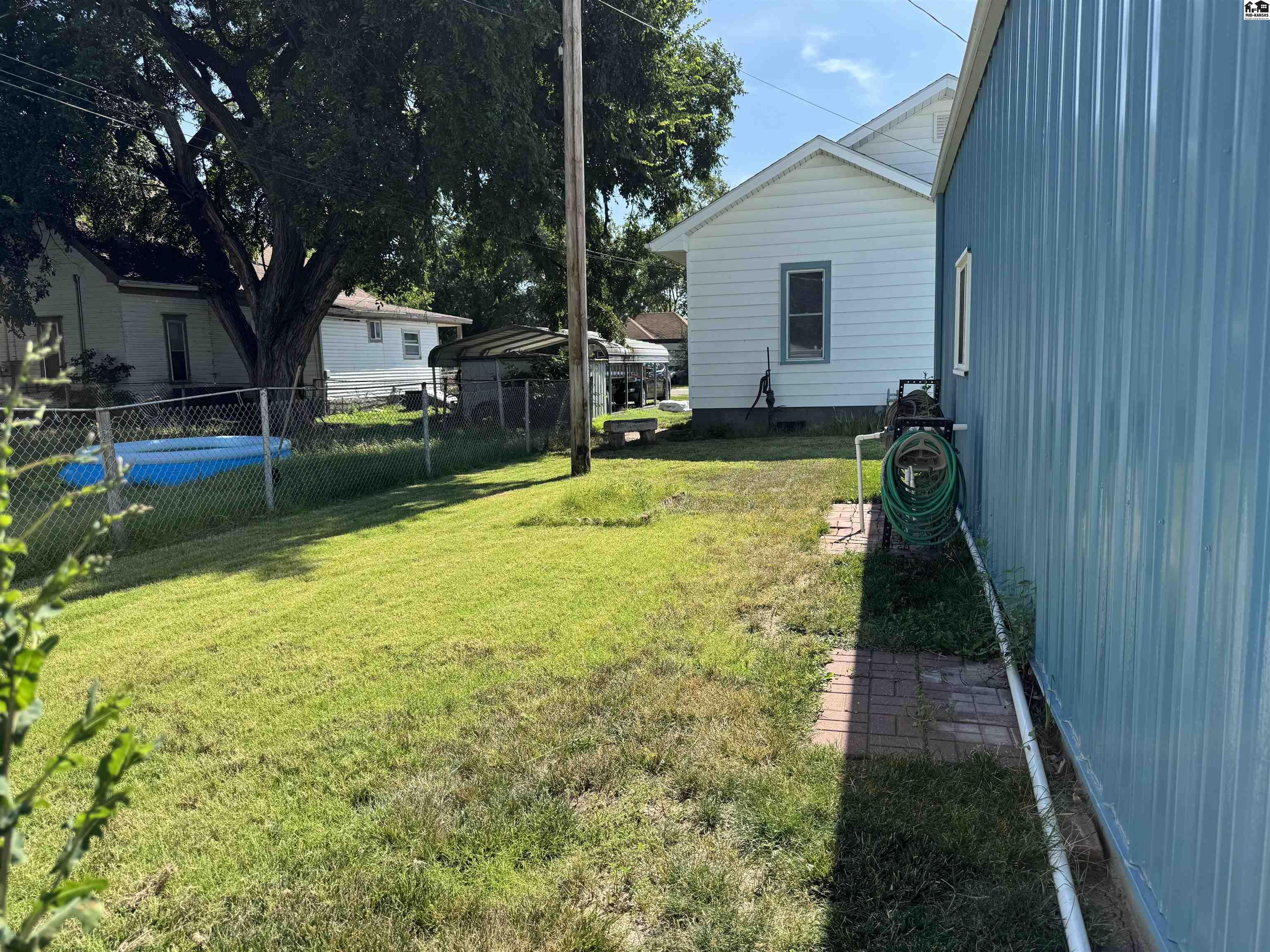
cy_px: 476
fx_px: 881
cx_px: 635
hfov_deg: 71.6
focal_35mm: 24
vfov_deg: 56.8
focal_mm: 6.76
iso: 80
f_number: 1.78
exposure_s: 1/2174
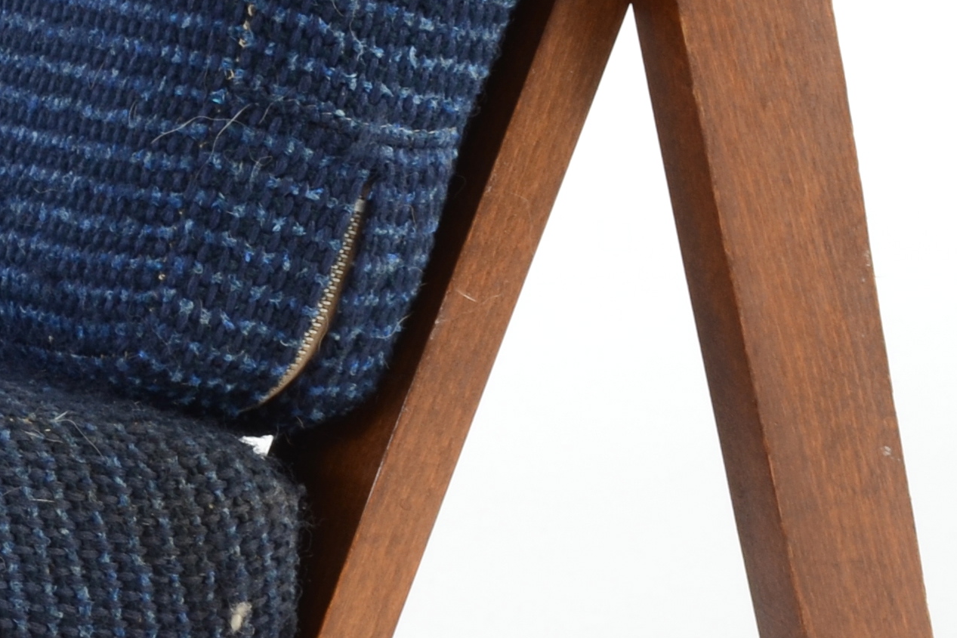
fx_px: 9597
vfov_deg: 3.8
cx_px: -835
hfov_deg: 5.6
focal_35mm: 361
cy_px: 79
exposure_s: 1/125
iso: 200
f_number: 10
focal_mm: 62
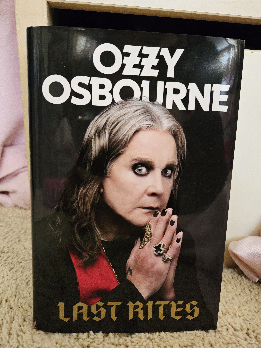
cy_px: 179
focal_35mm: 24
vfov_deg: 71.6
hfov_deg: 56.8
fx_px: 241
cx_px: 130
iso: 2000
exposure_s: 1/60.2
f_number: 1.8
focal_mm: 5.4
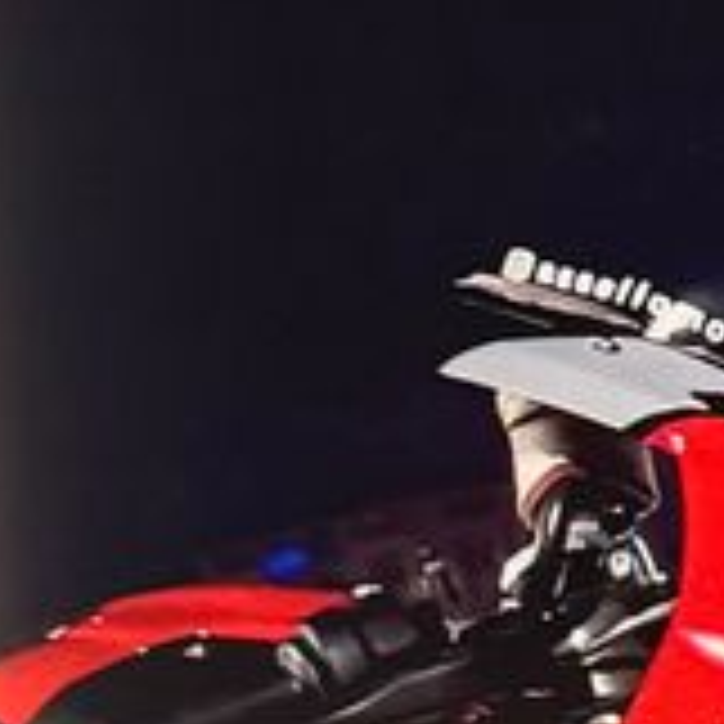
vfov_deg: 13.3
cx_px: 1819
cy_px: 994
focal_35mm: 126
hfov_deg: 11.2
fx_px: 2982
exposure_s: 1/60
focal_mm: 6.76
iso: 200
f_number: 1.78
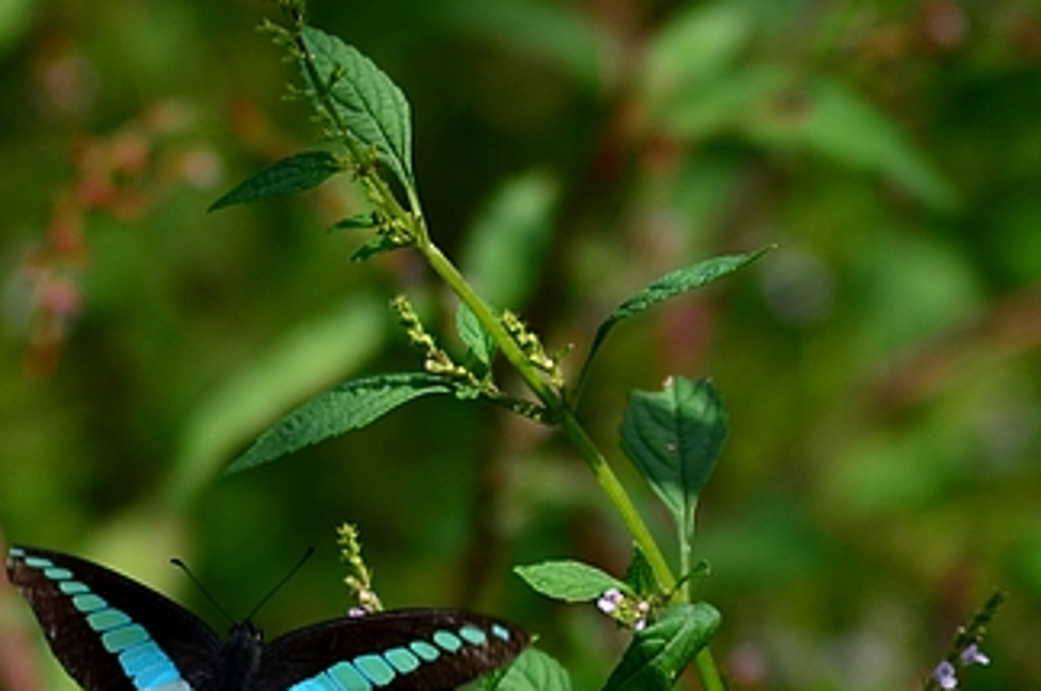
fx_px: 26708
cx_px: 636
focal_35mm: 925
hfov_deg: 2.2
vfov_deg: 1.5
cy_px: 440
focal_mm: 200
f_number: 3.5
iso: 100
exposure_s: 1/1250
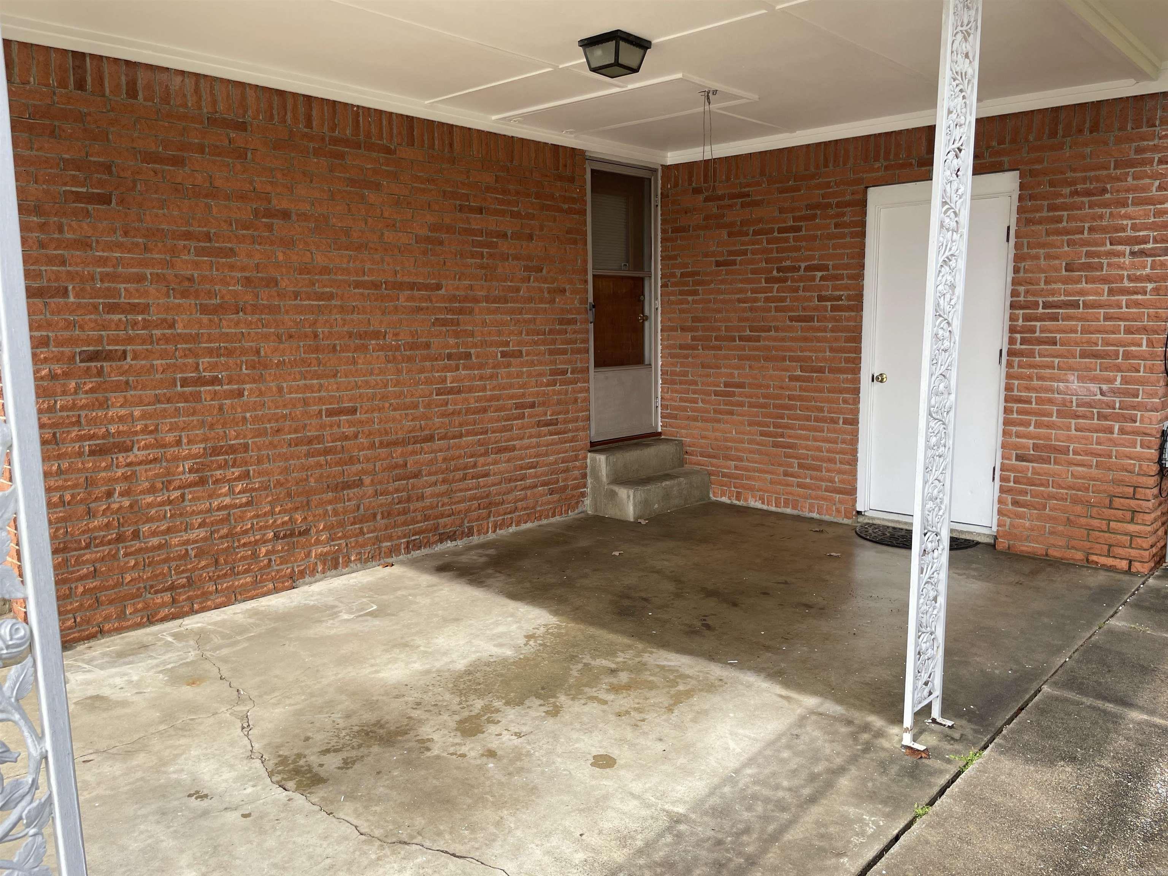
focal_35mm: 26
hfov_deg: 67.3
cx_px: 584
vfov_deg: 53.1
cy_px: 438
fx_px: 877
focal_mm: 4.2
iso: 32
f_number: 1.6
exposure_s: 1/888
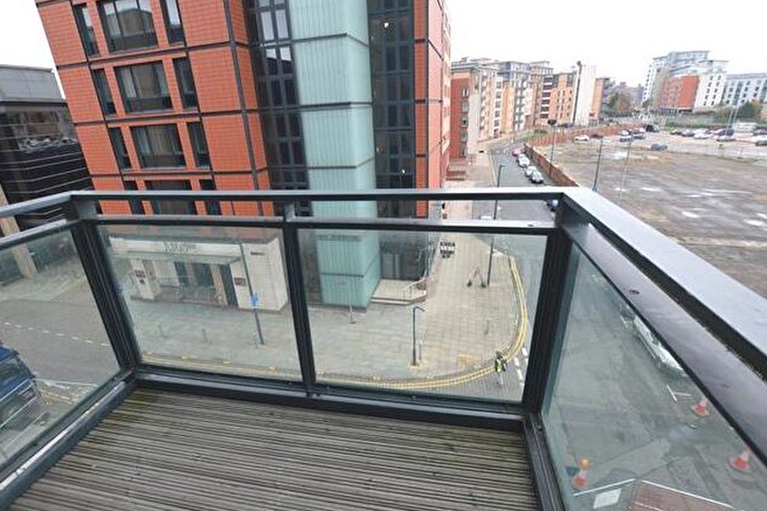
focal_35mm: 16
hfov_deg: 96.7
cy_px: 257
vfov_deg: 73.7
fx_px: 341
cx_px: 366
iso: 400
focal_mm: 10
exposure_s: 1/100
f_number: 5
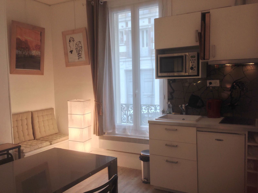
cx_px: 129
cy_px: 96
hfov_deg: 55.4
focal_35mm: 33
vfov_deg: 42.9
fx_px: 246
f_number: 2.4
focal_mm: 4.12
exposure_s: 1/60
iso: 50
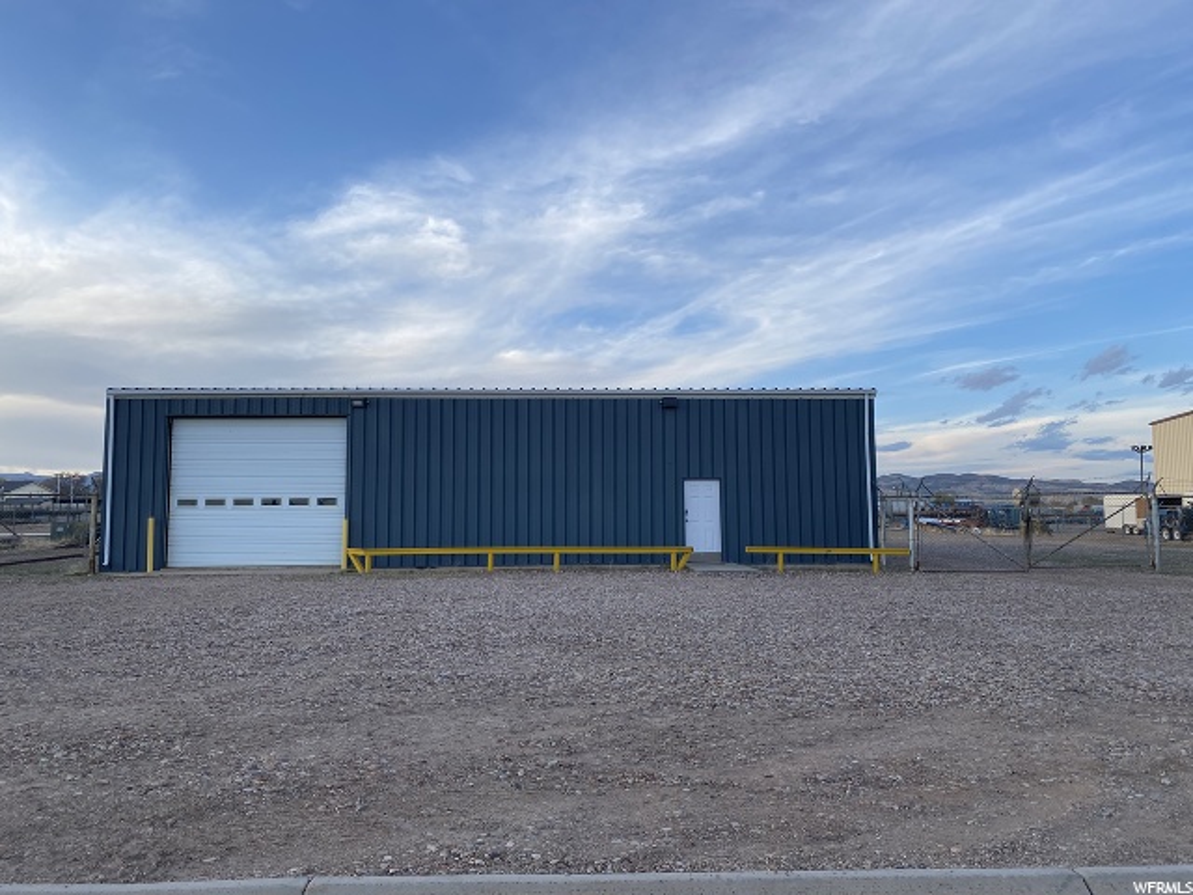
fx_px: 896
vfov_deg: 53.1
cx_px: 596
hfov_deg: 67.3
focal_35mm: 26
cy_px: 448
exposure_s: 1/694
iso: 32
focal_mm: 4.25
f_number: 1.8
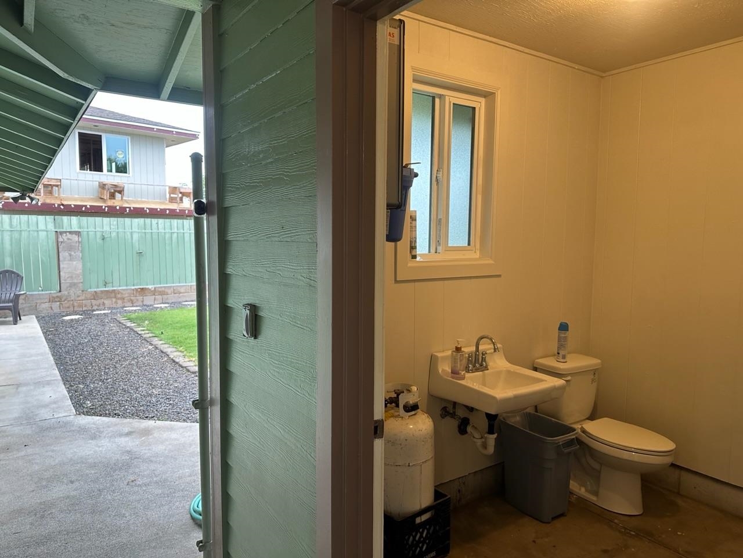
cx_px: 372
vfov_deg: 56.8
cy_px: 279
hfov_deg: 71.6
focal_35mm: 24
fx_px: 515
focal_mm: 6.86
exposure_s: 1/120
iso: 125
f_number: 1.78
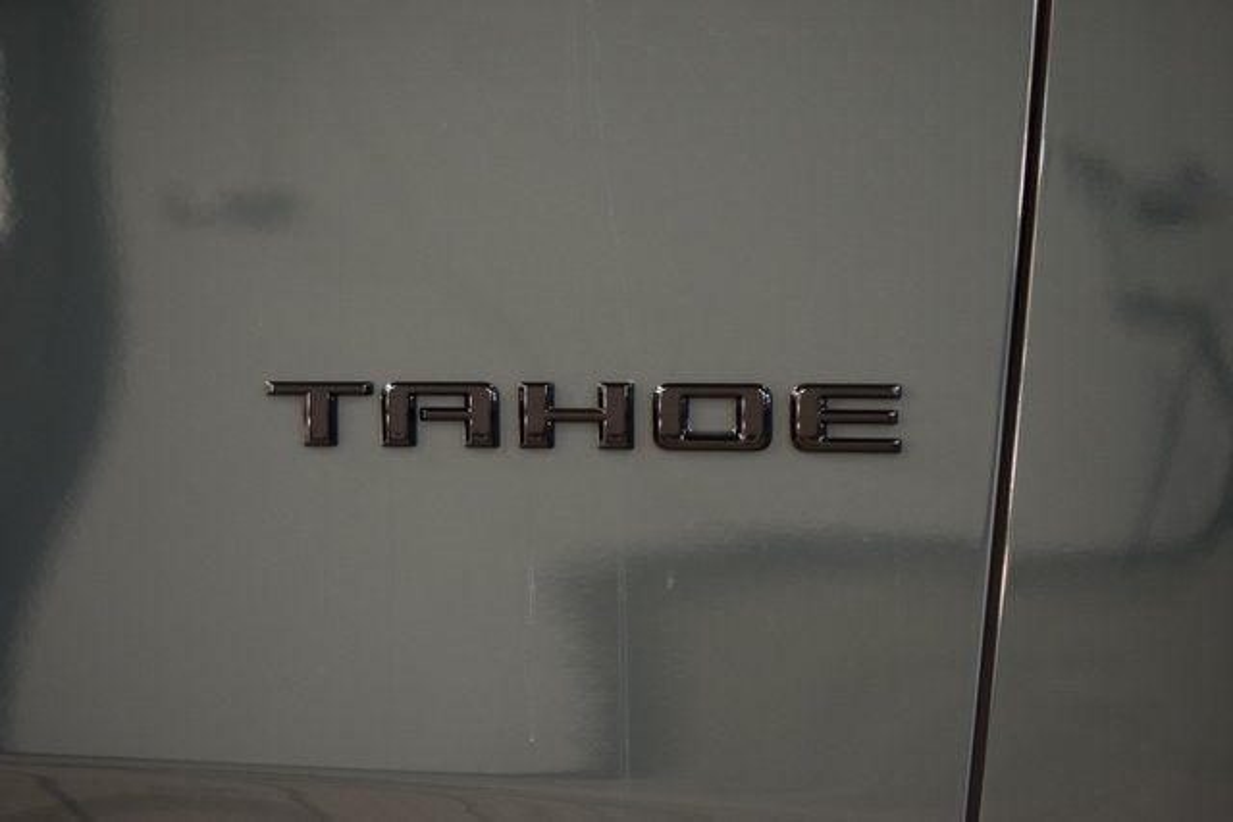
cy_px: 411
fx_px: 2672
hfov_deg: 26.0
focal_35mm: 78
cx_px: 616
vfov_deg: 17.5
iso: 1600
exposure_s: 1/60
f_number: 3.2
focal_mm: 52
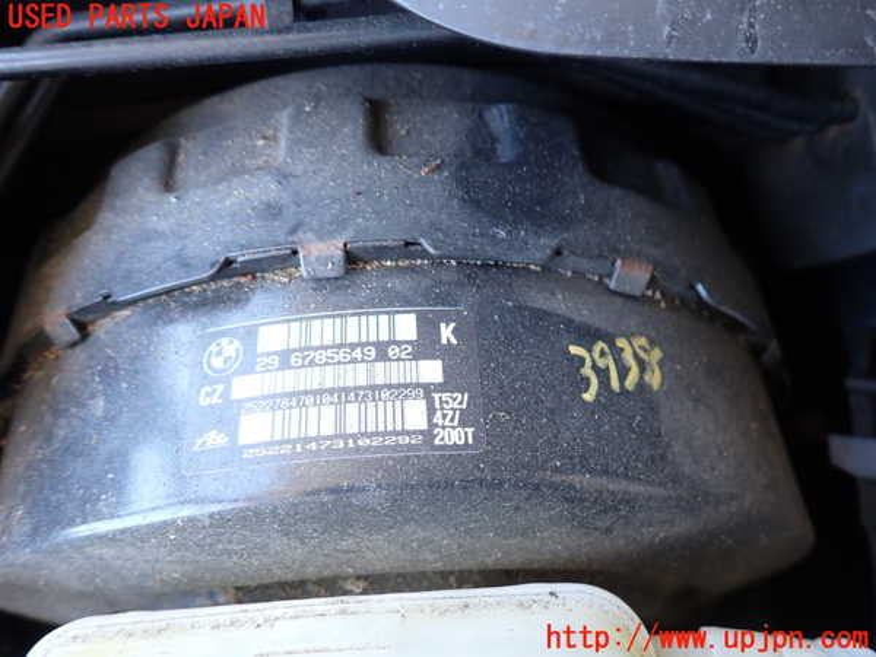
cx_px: 438
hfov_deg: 69.4
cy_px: 328
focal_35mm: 25
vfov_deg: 54.9
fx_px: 633
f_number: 2
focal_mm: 4.5
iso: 200
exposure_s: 1/60
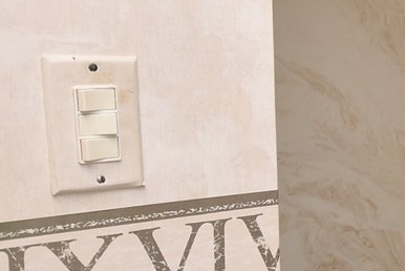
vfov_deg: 20.6
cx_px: 715
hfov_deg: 21.3
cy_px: 137
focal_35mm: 66
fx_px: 743
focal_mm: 10
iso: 250
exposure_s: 1/60
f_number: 4
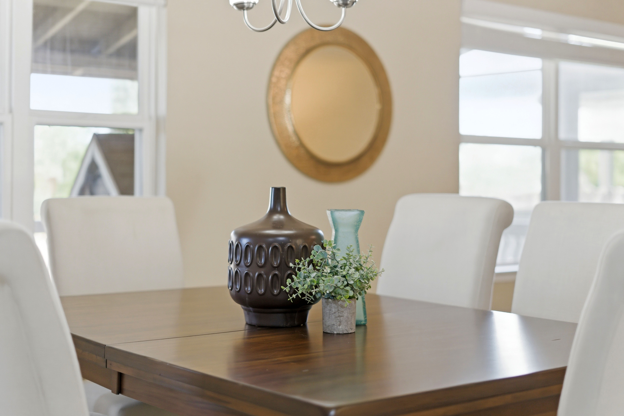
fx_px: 867
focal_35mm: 50
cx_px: 312
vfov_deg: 27.0
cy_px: 208
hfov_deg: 39.6
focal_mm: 50
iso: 320
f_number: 2
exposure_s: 1/125
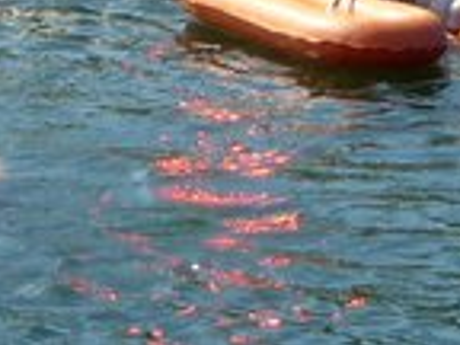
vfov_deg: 2.0
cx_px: -193
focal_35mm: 752
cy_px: -450
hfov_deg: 2.6
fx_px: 9993
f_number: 4.7
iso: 100
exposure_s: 1/320
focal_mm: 20.3
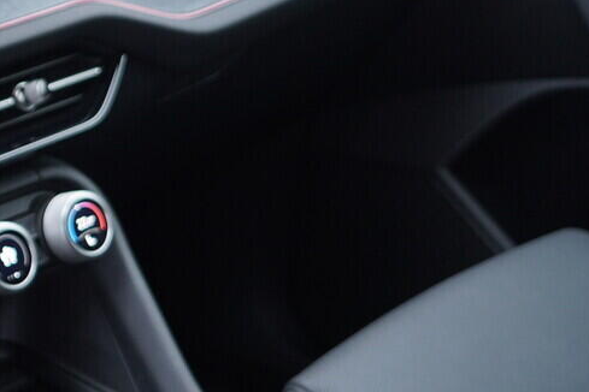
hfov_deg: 17.5
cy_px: 171
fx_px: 1734
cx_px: -272
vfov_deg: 12.9
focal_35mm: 106
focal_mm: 24
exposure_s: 1/40
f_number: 2.8
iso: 200
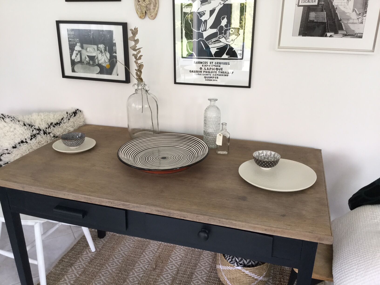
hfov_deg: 58.4
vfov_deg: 45.4
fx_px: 340
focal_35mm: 31
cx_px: 190
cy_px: 142
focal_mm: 3.3
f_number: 2.4
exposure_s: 1/33
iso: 64
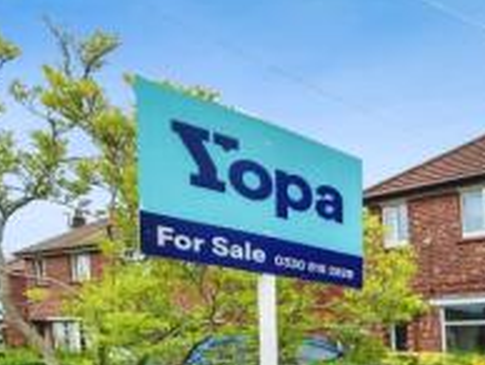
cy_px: 451
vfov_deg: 30.6
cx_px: 670
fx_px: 547
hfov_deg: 32.1
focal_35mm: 39
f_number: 2
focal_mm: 1.82
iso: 50
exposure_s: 1/670
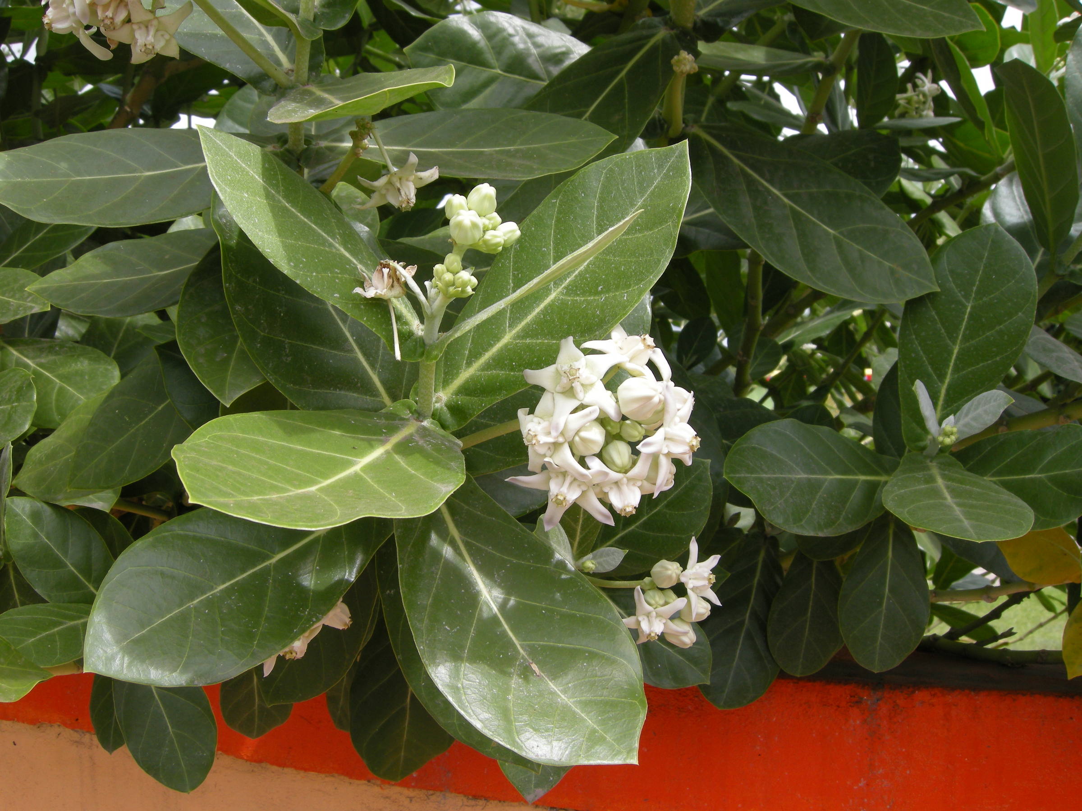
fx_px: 1094
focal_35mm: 35
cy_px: 406
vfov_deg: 40.7
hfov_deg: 52.6
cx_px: 541
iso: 64
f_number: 4.8
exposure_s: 1/175
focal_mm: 7.5
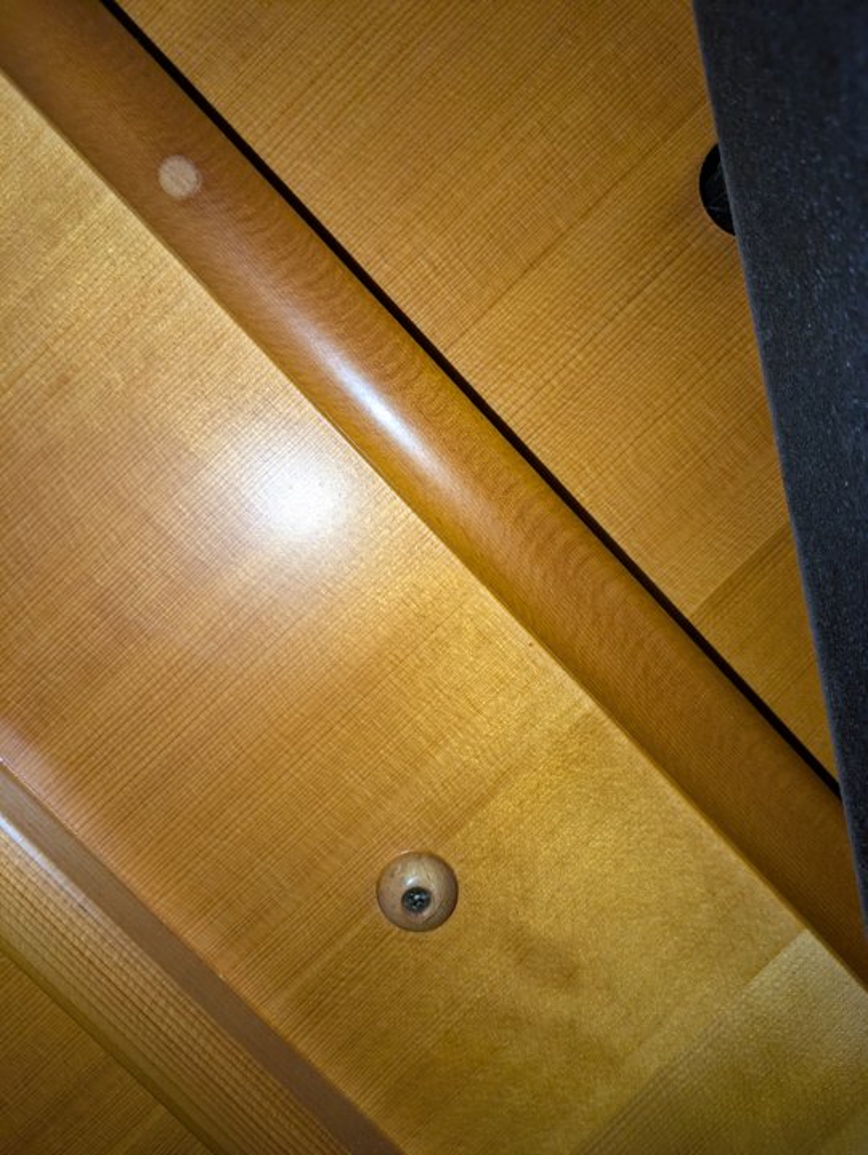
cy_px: 578
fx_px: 835
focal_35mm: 25
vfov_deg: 69.4
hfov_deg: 54.9
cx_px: 434
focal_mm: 5.43
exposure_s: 1/120
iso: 97
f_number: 1.89
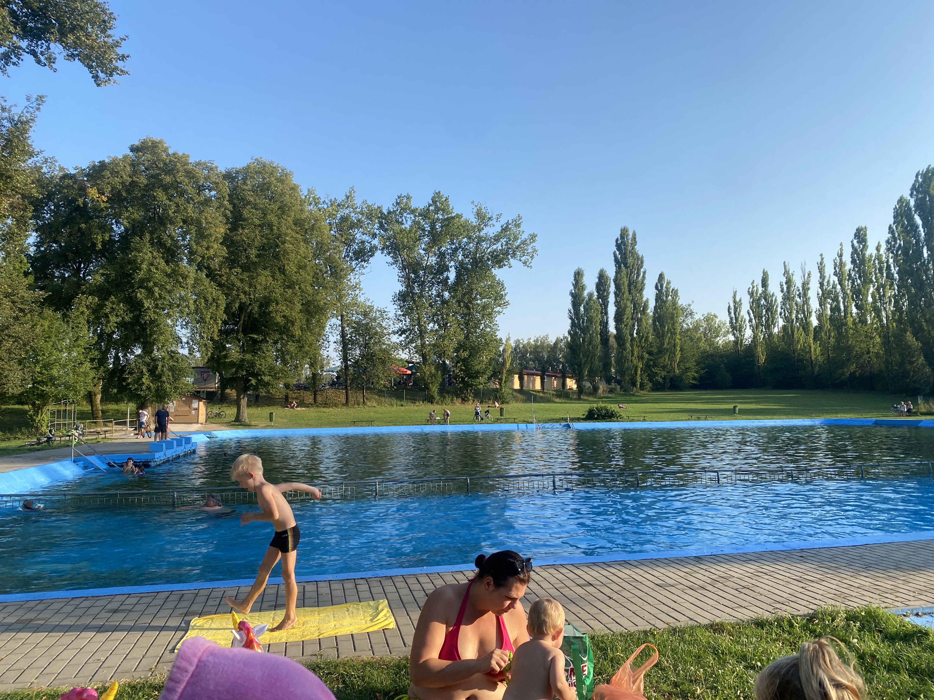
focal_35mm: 26
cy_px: 350
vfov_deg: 53.1
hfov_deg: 67.3
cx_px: 467
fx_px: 702
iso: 32
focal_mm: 4.25
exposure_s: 1/1362
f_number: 1.8
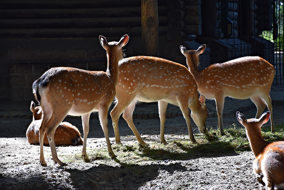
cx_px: 142
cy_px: 95
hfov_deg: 13.7
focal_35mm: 150
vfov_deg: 9.2
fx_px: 1183
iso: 400
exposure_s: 1/200
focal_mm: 100
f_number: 7.1
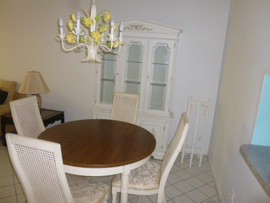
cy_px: 103
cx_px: 135
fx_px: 203
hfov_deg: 67.3
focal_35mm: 26
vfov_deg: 53.1
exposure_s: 1/60
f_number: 3.1
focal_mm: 4.5
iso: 200
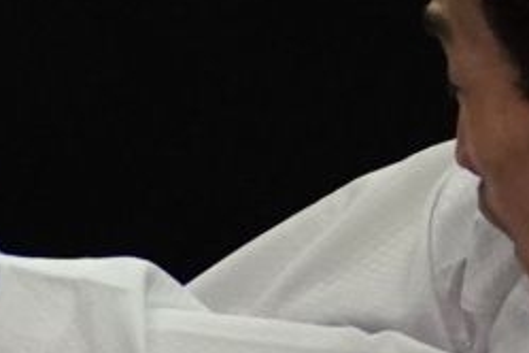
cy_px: 819
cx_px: -263
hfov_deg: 1.5
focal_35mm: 1344
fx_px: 19748
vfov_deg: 1.0
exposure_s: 1/1000
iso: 3200
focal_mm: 124
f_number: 2.8
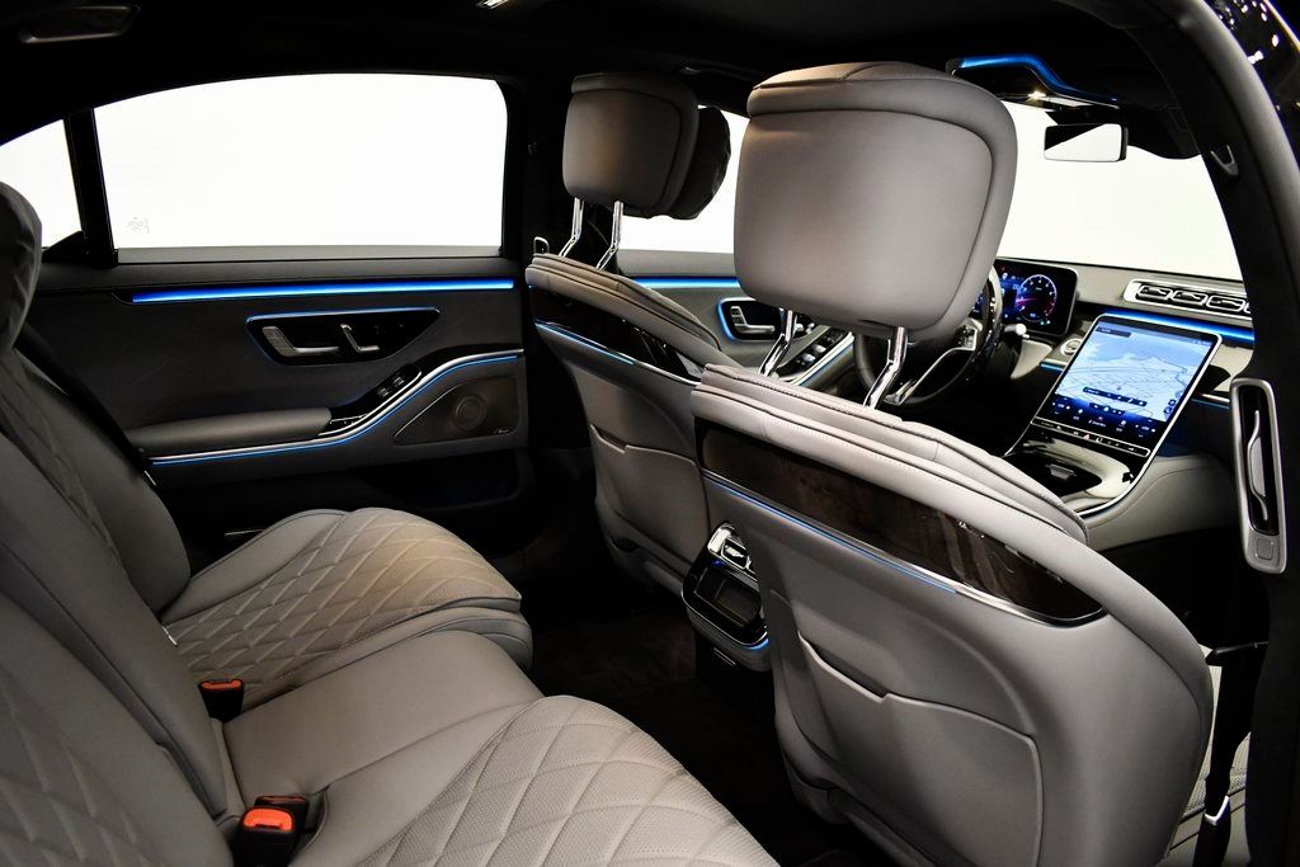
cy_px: 434
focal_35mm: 27
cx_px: 650
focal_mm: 18
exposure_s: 1/125
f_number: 3.5
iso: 2800
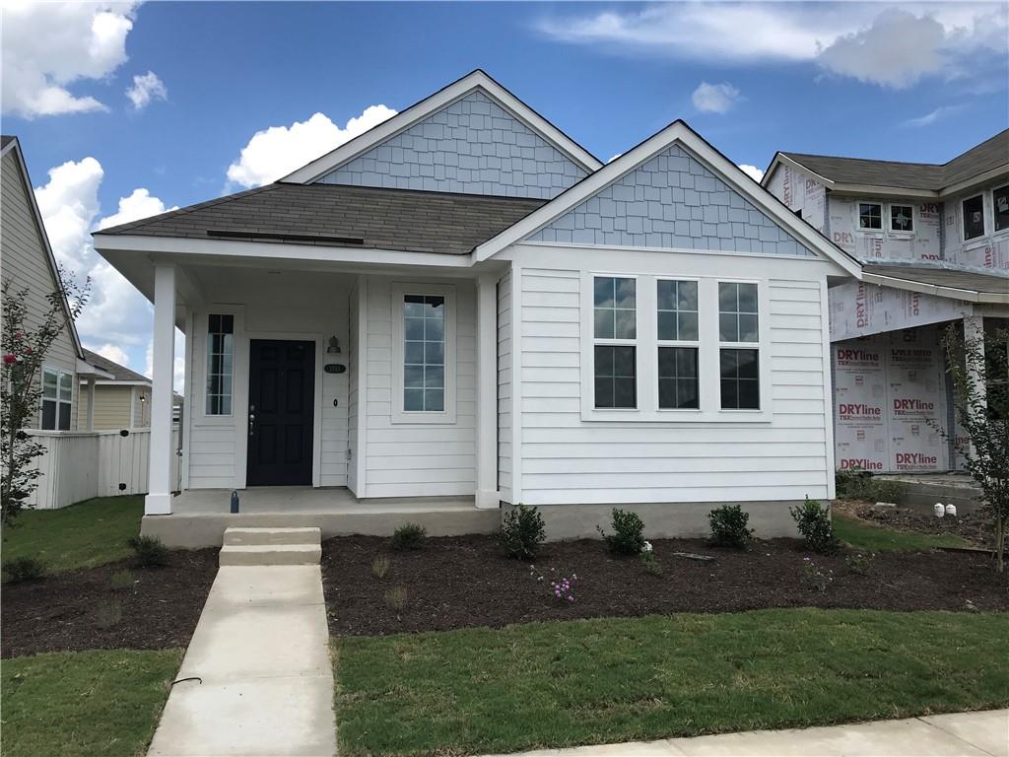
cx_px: 504
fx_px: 816
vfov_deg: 49.7
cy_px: 378
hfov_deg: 63.4
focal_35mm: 28
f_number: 1.8
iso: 20
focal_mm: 3.99
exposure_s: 1/2083
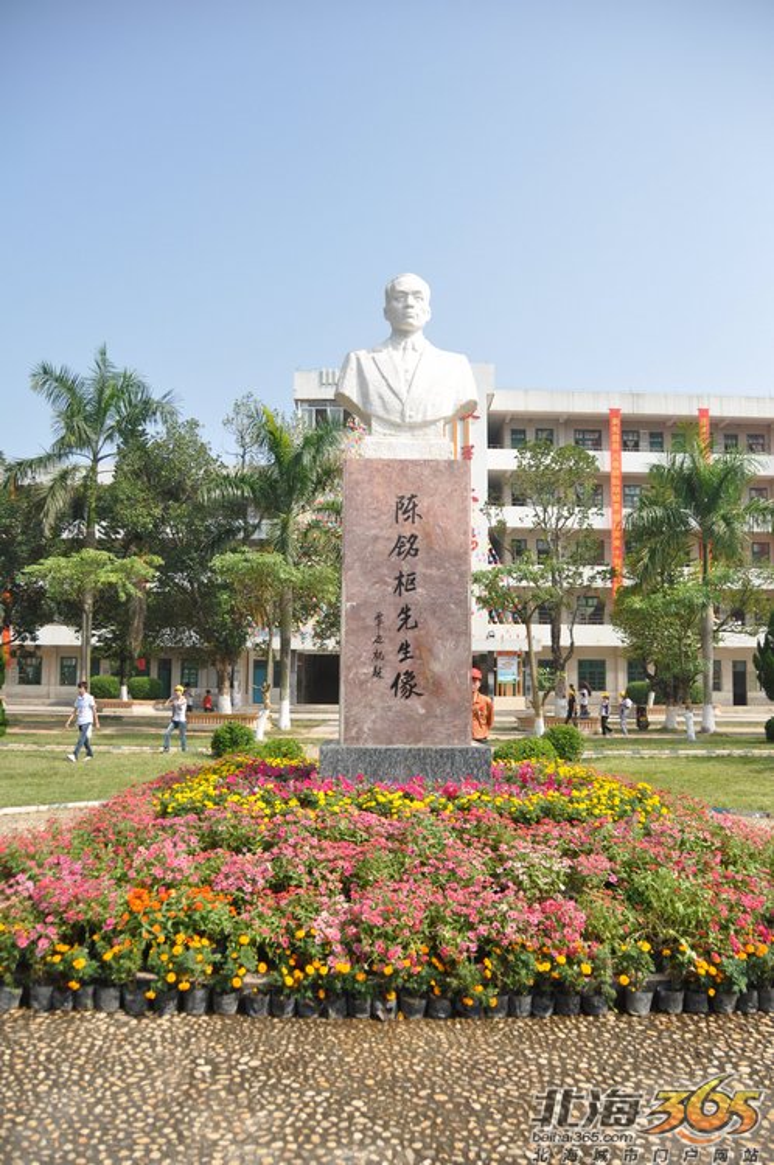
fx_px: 873
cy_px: 582
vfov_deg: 67.4
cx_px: 387
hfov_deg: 47.8
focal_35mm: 27
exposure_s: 1/4000
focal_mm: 18
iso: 500
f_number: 3.5
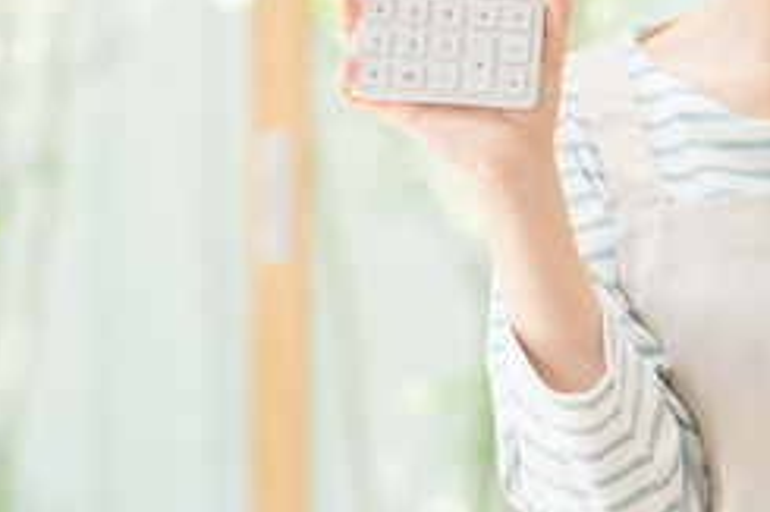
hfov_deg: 9.2
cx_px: 779
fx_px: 4745
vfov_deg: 6.2
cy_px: 27
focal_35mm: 222
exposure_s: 1/160
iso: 100
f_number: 2.8
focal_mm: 85
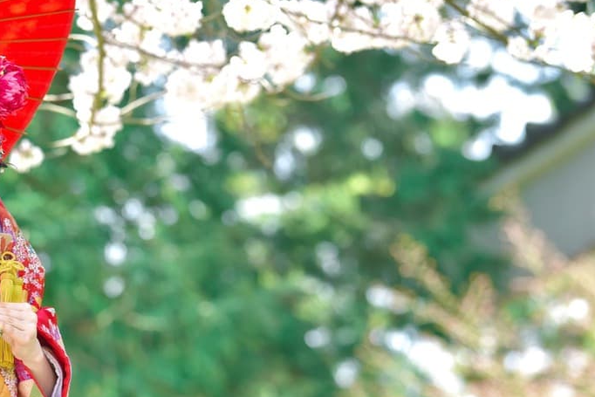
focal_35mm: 306
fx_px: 5058
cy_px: 72
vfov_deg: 4.5
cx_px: -17
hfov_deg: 6.7
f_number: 4
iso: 1000
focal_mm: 145
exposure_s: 1/1000
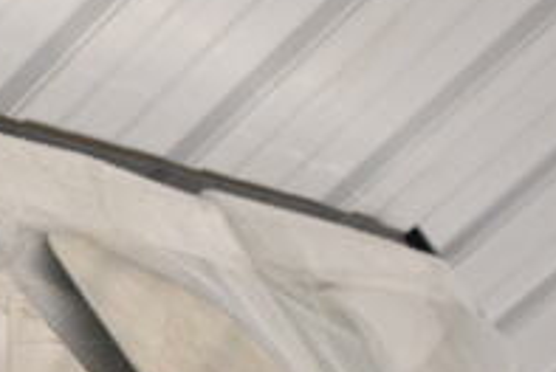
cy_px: 352
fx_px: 2011
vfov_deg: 10.5
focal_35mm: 130
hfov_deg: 15.0
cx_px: -175
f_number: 4.2
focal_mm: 28
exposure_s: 1/50
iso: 720
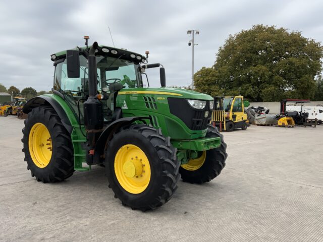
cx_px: 162
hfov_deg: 61.7
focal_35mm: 29
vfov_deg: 48.2
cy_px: 121
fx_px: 271
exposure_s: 1/842
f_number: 1.8
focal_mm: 3
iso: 16
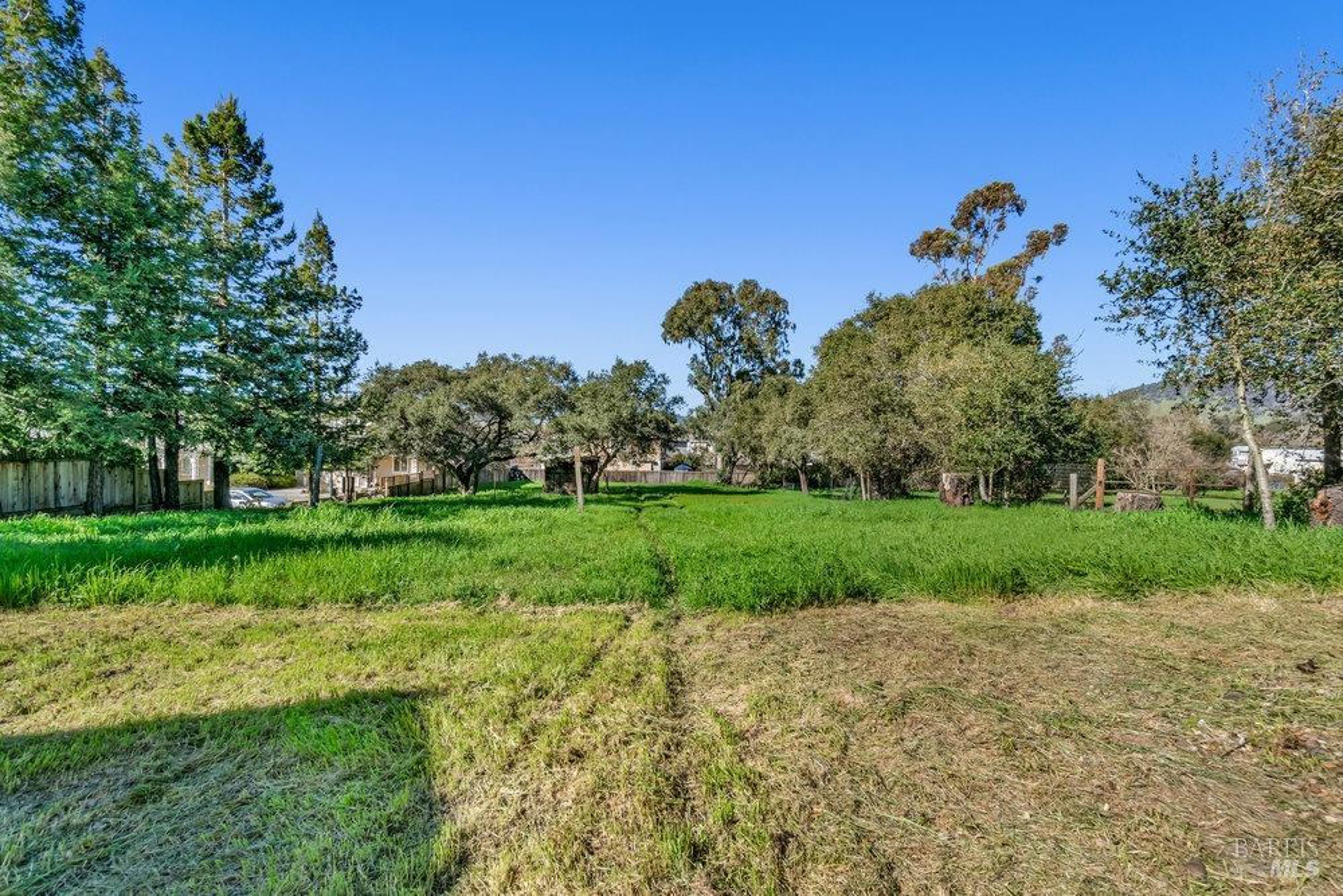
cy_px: 448
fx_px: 560
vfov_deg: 77.3
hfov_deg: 100.4
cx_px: 672
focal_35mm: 15
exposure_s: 1/250
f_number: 8
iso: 100
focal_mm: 10
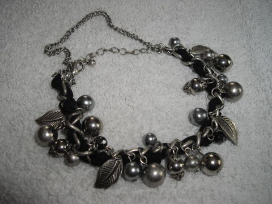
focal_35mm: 38
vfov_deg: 37.7
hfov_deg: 49.0
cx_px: 136
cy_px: 102
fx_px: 299
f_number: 8
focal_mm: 7.9
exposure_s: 1/40
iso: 50
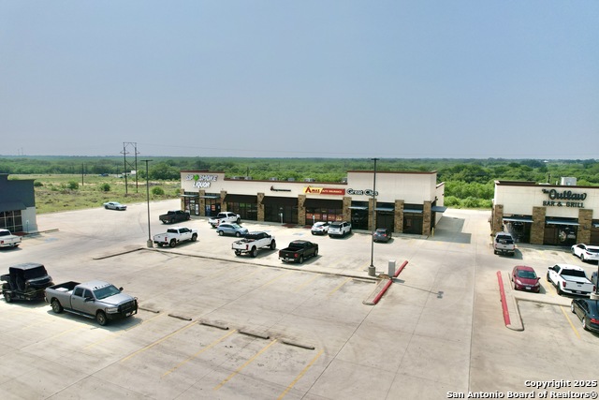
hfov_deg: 78.6
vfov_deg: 57.3
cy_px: 200
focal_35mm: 22
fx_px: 366
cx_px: 300
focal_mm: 8.38
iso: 110
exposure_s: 1/5000
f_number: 2.8
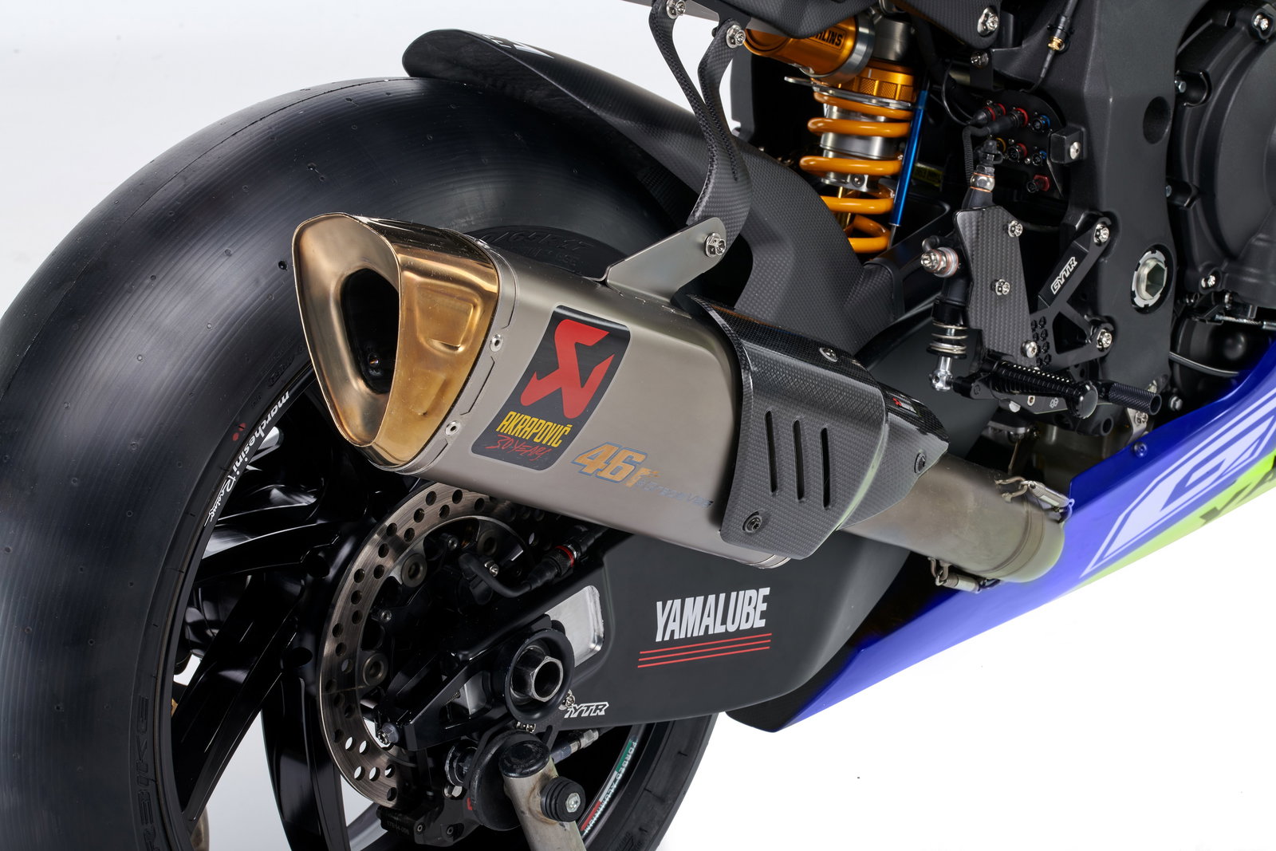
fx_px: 3722
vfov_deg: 13.0
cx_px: 638
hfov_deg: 19.5
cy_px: 426
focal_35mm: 105
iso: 31
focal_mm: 105
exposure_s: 1/200
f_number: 25
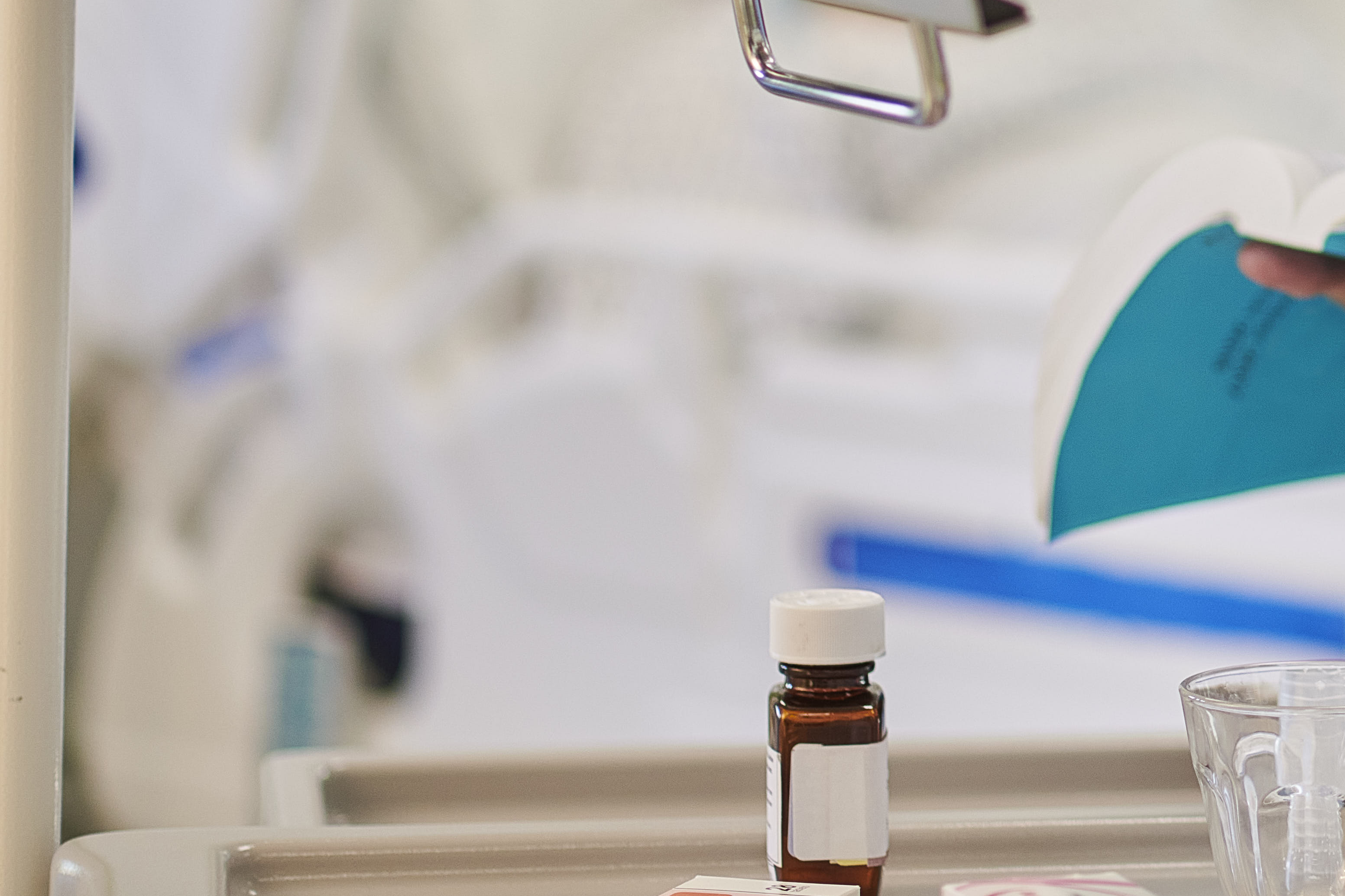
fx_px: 8443
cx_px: 1702
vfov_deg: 6.0
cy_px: -265
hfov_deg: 9.0
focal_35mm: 226
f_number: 2
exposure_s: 1/400
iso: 640
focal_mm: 85
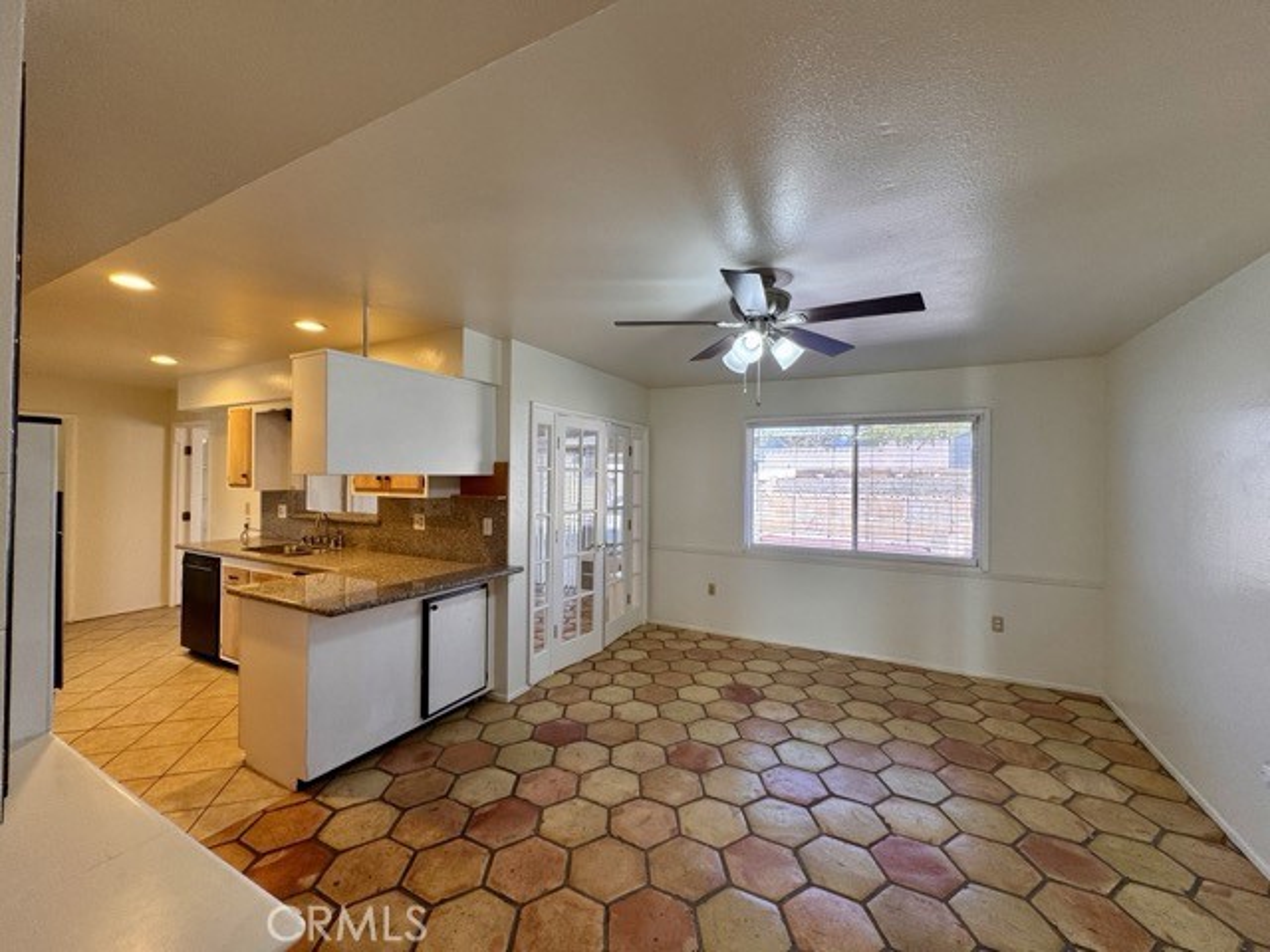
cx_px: 635
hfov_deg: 102.1
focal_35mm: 14
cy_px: 476
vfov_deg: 85.7
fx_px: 514
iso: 100
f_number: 2.2
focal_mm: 2.22
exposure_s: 1/120
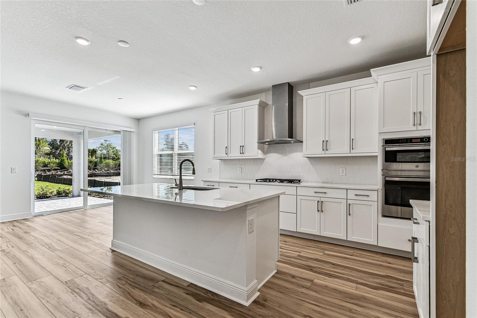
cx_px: 238
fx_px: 199
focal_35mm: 15
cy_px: 159
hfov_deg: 100.4
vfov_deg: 77.3
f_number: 7.1
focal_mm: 10
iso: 100
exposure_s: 1/60
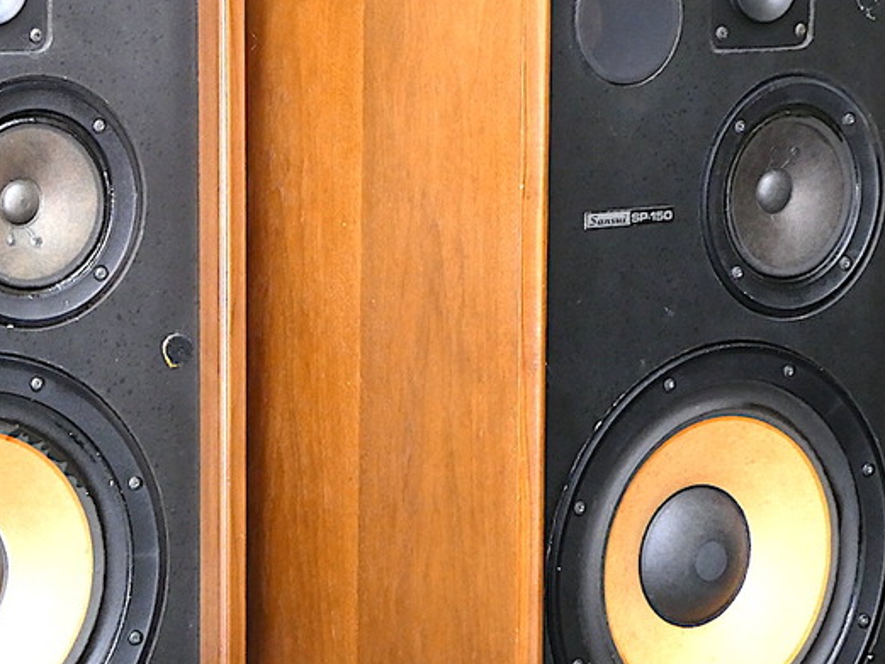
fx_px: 3299
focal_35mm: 129
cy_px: 355
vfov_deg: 11.5
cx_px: 236
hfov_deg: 15.2
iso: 400
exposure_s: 1/5
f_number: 6.3
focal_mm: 12.5
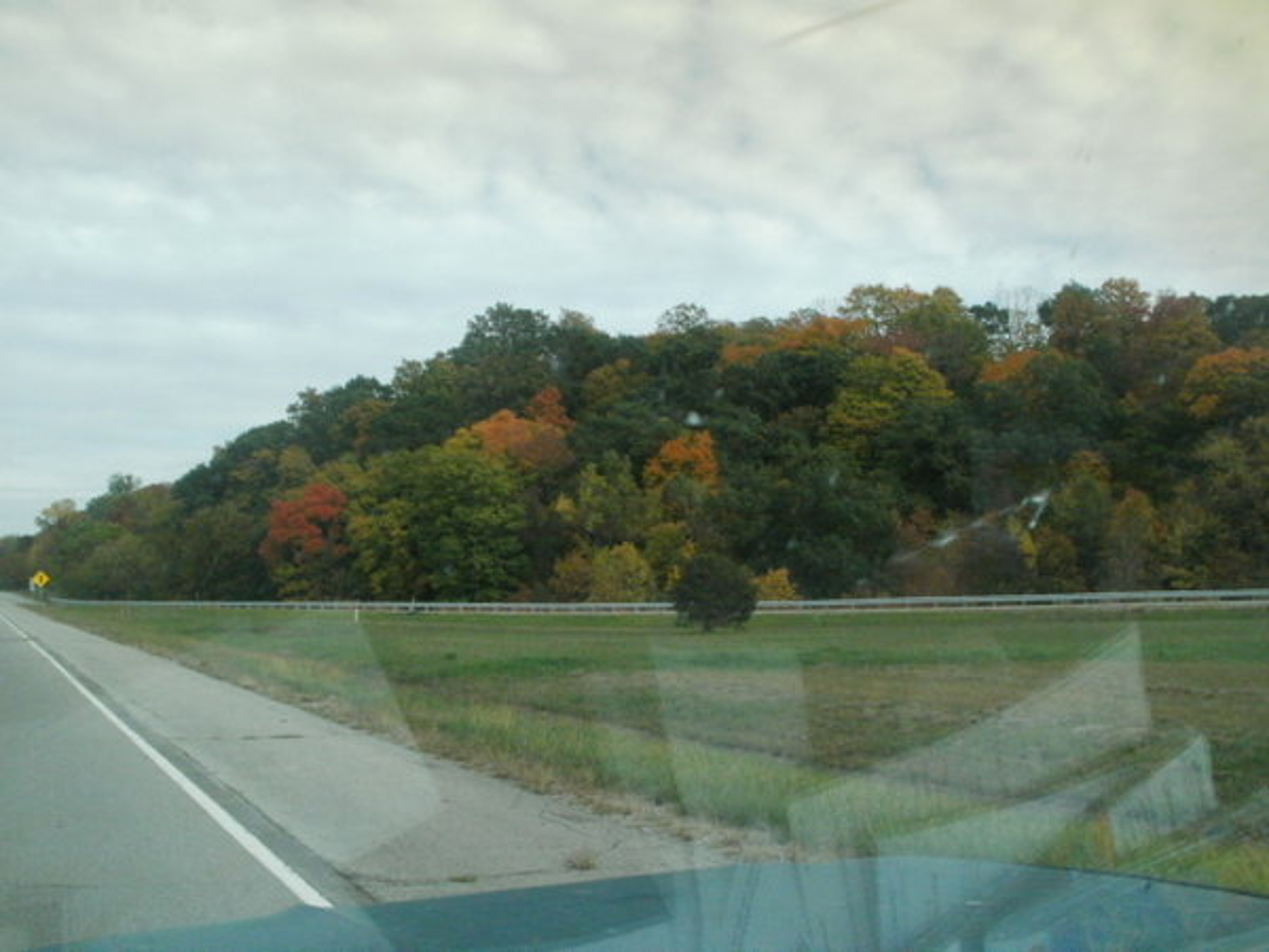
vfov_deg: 39.7
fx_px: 1320
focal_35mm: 36
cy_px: 476
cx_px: 634
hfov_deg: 51.4
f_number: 5.6
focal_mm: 6.3
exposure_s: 1/1000
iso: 400
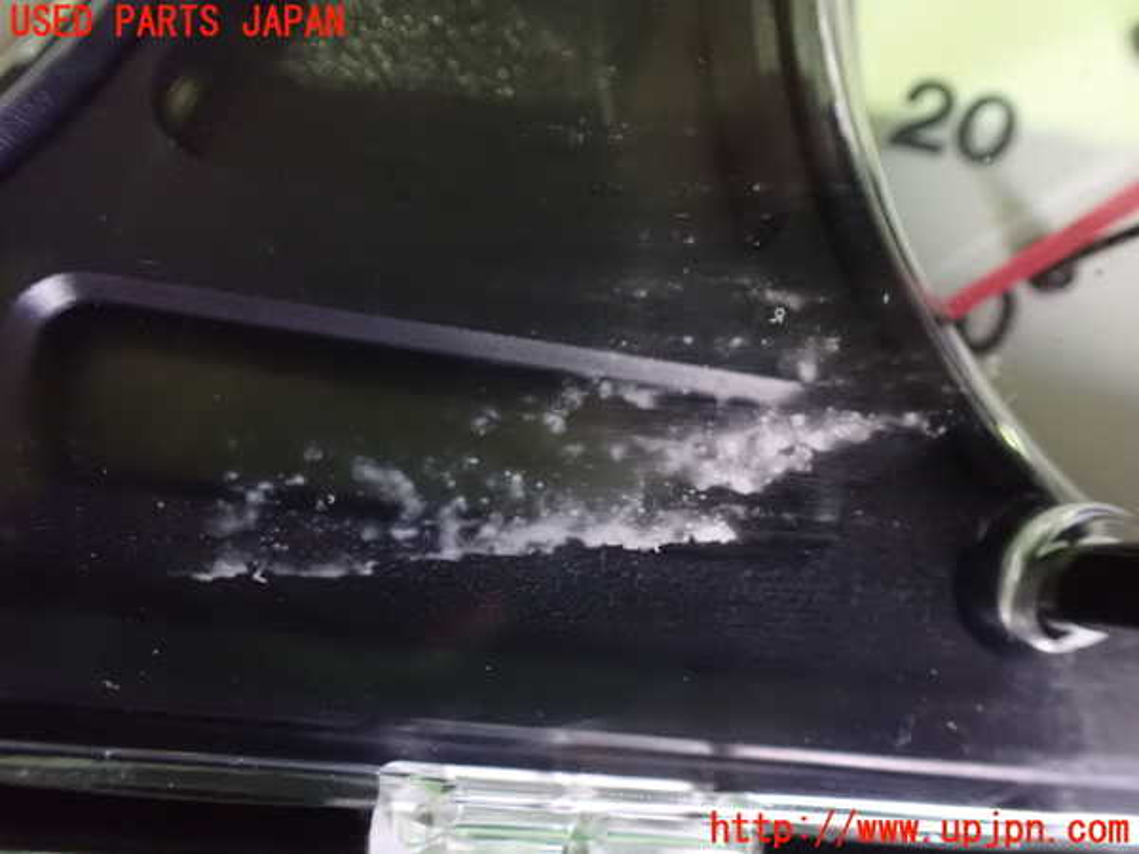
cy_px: 427
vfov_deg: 46.8
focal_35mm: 30
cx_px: 570
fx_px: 987
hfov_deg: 60.0
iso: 1600
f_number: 2.3
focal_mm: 5.4
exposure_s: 1/30
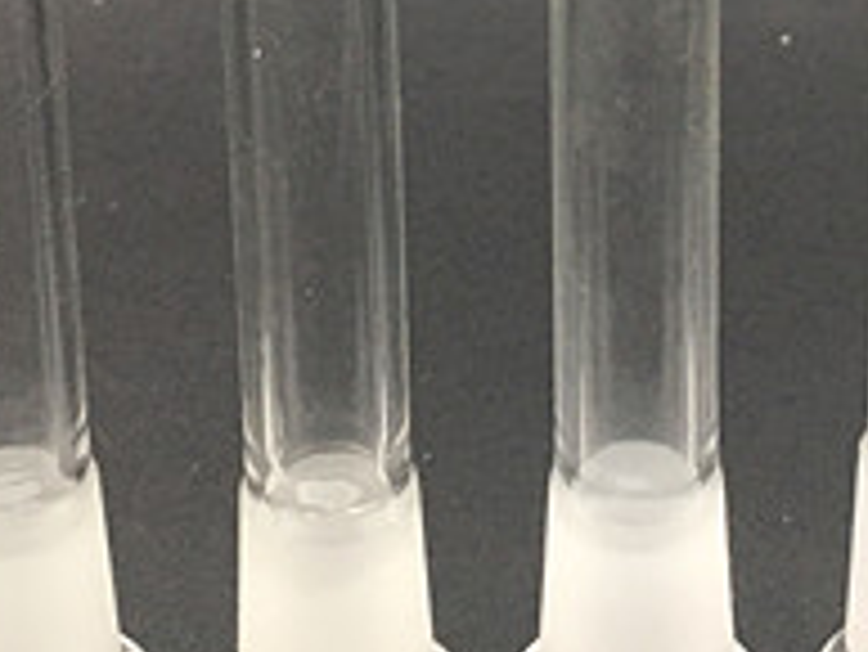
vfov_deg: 11.9
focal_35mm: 120
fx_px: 3011
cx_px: 652
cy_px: -247
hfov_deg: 16.3
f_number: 2.2
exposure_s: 1/33
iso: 25
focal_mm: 4.15
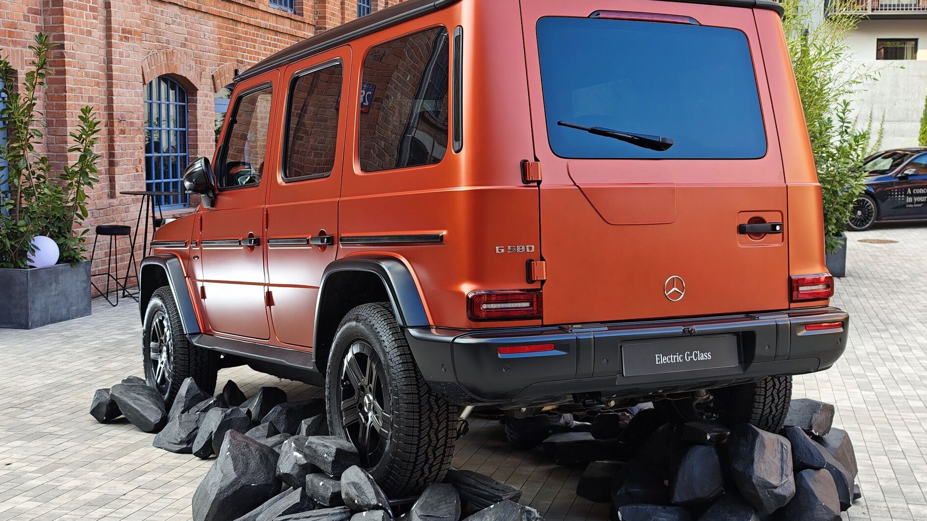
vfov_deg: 23.5
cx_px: 467
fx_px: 1253
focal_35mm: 51
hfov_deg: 40.6
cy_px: 271
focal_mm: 8.72
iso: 50
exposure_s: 1/122
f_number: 2
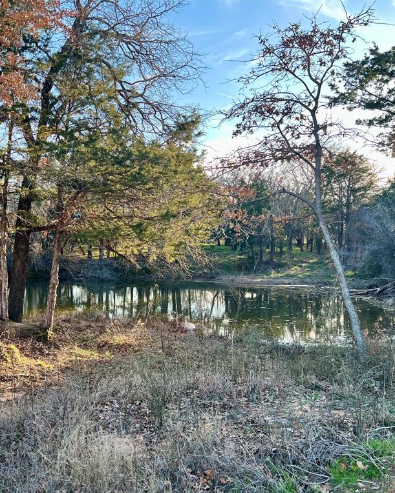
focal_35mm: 34
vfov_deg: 52.8
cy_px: 247
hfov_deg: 42.3
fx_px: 497
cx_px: 109
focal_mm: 5.7
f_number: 1.5
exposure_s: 1/458
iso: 50
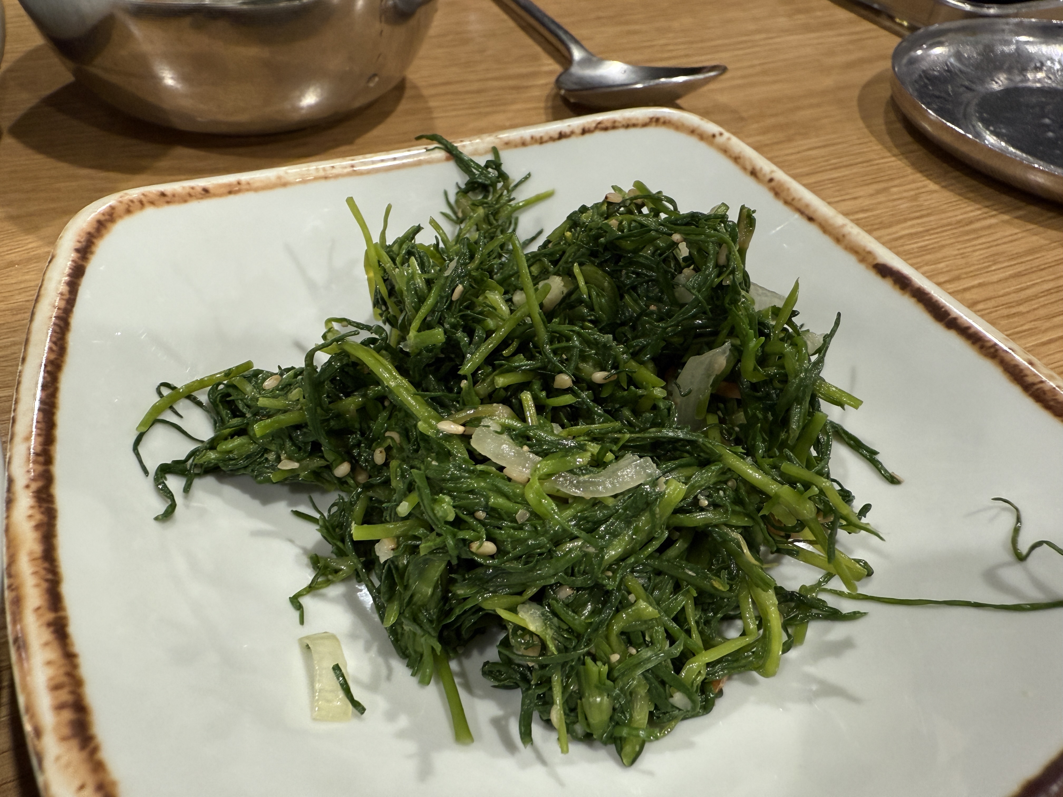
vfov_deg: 56.8
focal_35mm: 24
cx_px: 532
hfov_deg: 71.6
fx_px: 737
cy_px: 398
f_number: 2.2
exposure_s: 1/60
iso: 250
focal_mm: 2.22
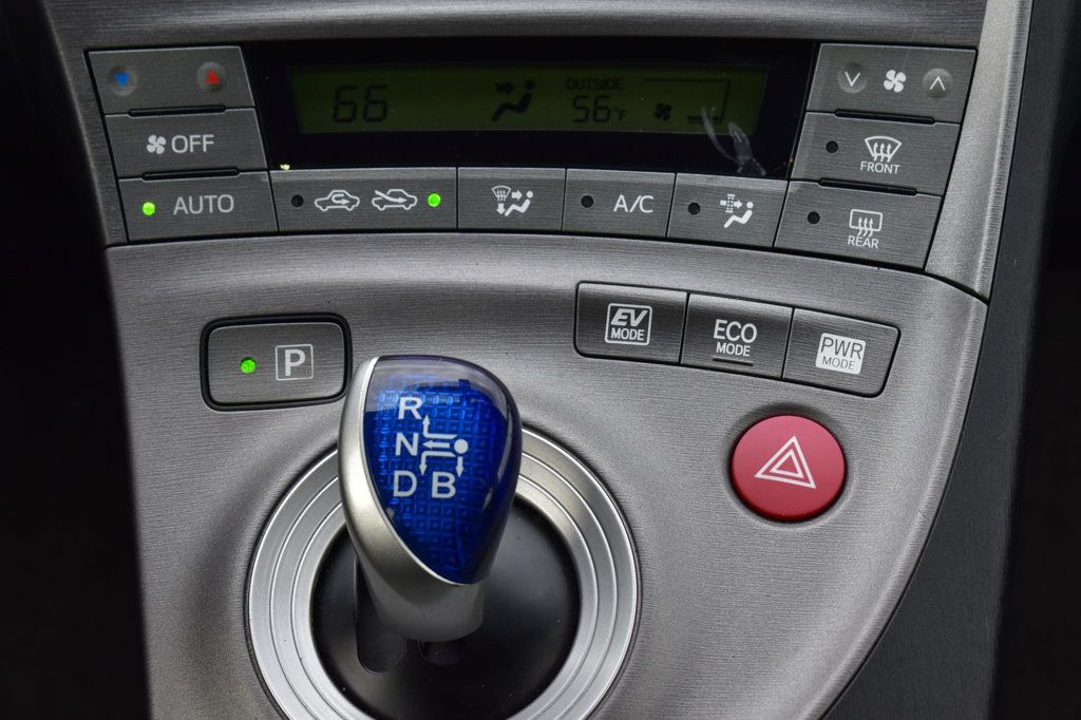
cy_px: 360
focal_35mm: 82
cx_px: 540
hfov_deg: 24.6
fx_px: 2476
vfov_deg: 16.5
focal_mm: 55
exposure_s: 1/60
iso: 400
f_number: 8
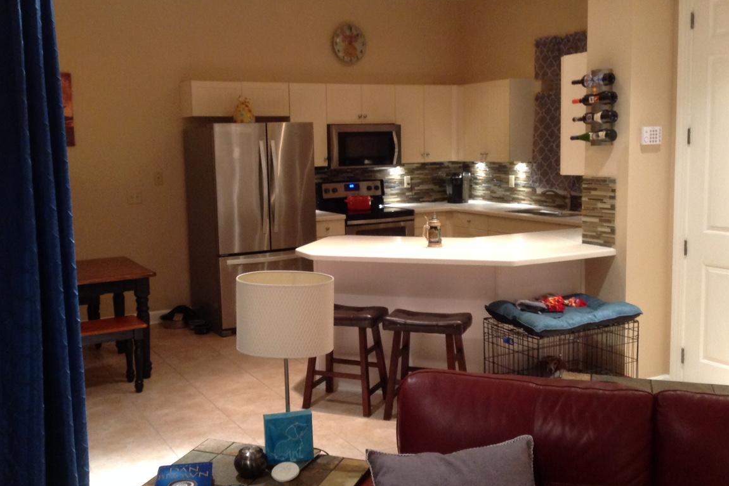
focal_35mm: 41
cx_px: 350
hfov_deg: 47.4
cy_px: 231
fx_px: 830
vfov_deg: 32.6
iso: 200
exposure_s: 1/15
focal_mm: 4.28
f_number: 2.4
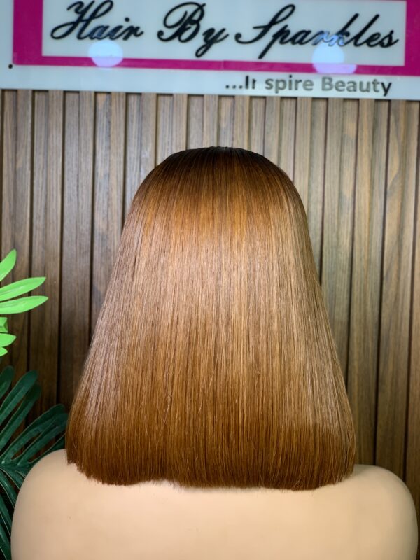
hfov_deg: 28.0
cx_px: 210
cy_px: 280
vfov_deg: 36.8
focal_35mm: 52
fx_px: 841
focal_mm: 6
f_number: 2.4
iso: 40
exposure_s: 1/100
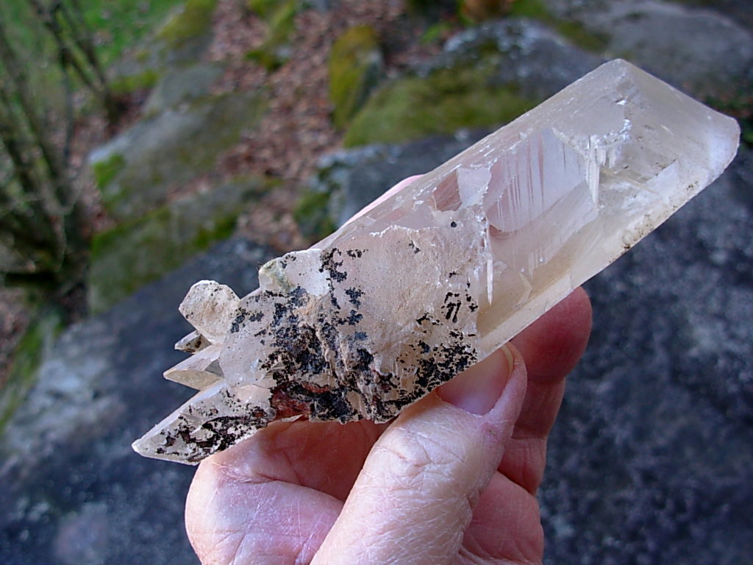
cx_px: 376
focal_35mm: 38
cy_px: 282
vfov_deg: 37.7
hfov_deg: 49.0
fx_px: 827
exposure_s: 1/57
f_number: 2.9
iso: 50
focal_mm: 6.3
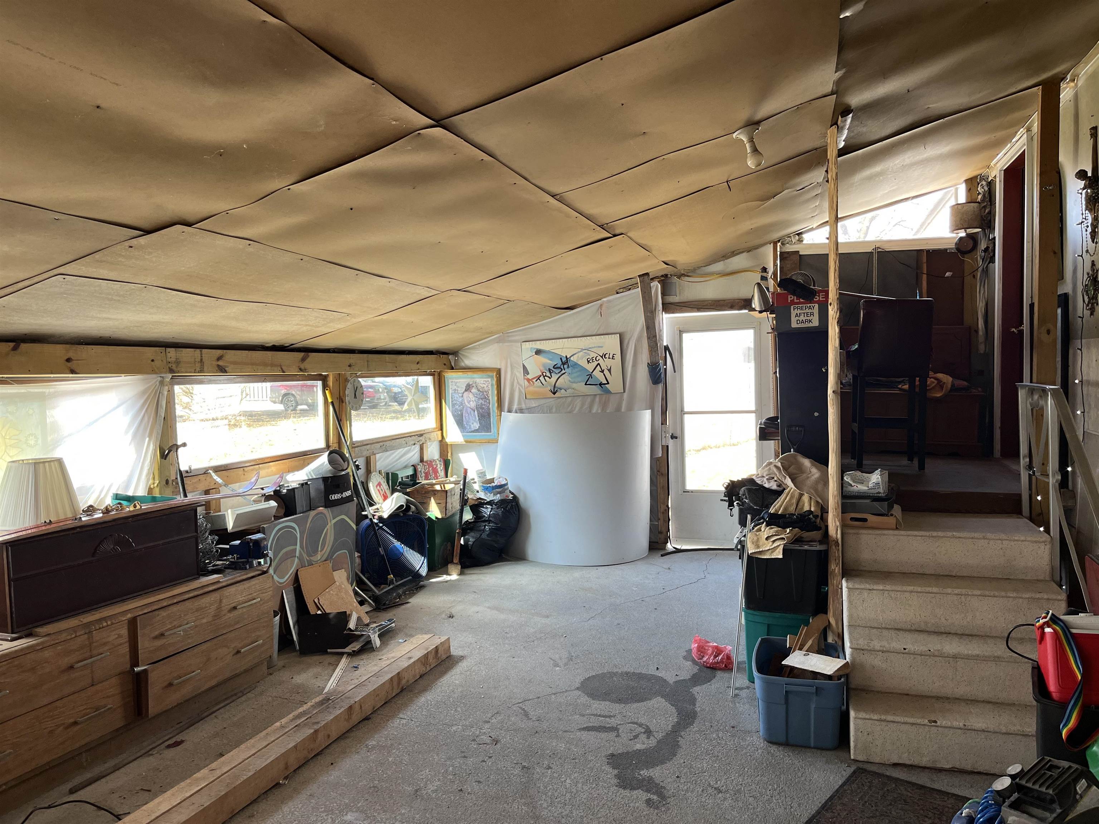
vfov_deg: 53.1
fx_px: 825
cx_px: 550
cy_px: 412
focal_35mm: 26
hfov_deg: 67.3
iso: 80
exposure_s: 1/122
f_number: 1.6
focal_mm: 5.1
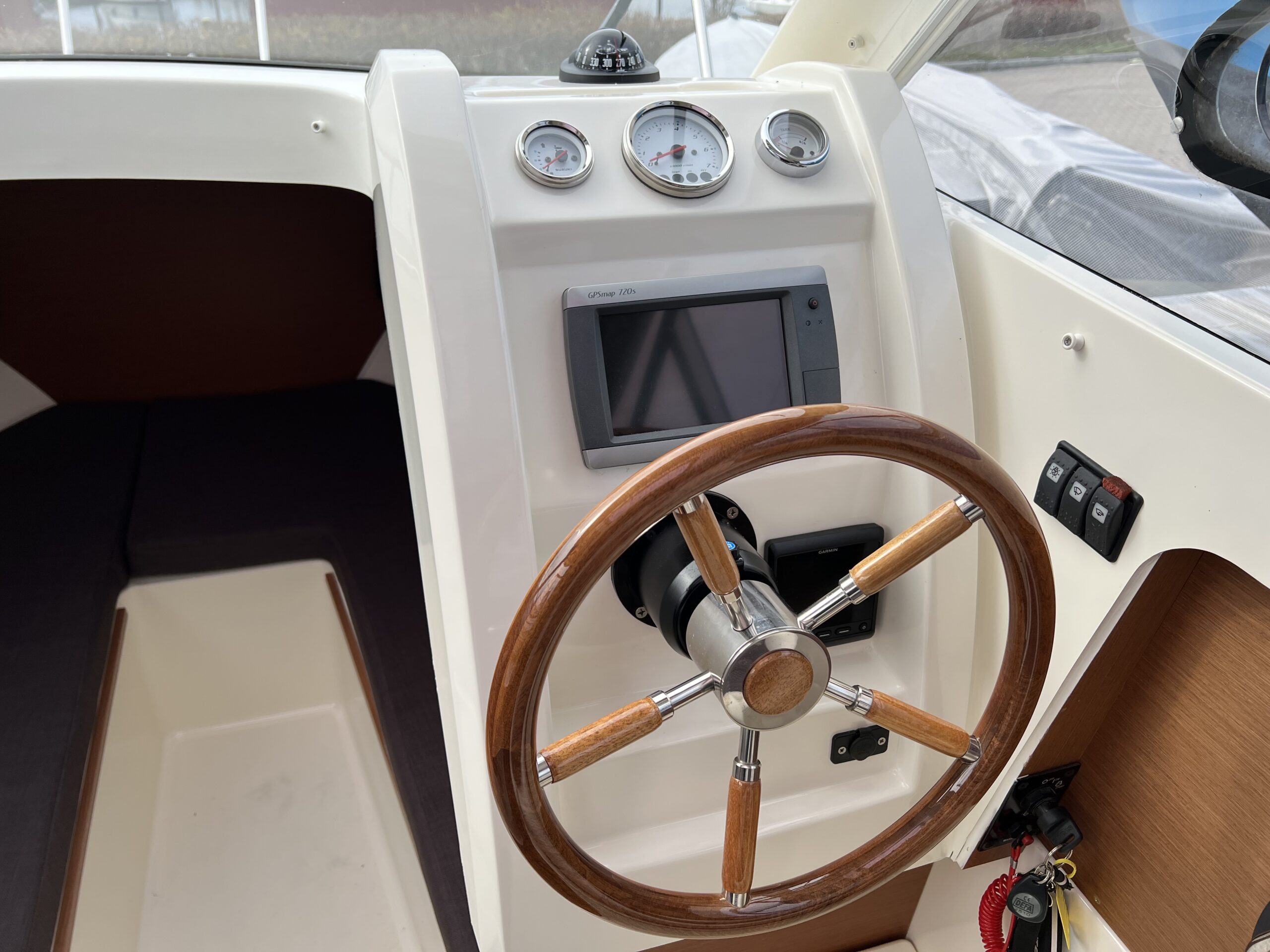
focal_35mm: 26
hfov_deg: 67.3
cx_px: 635
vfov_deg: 53.1
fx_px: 954
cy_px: 476
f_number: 1.5
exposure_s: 1/991
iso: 50
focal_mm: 5.7
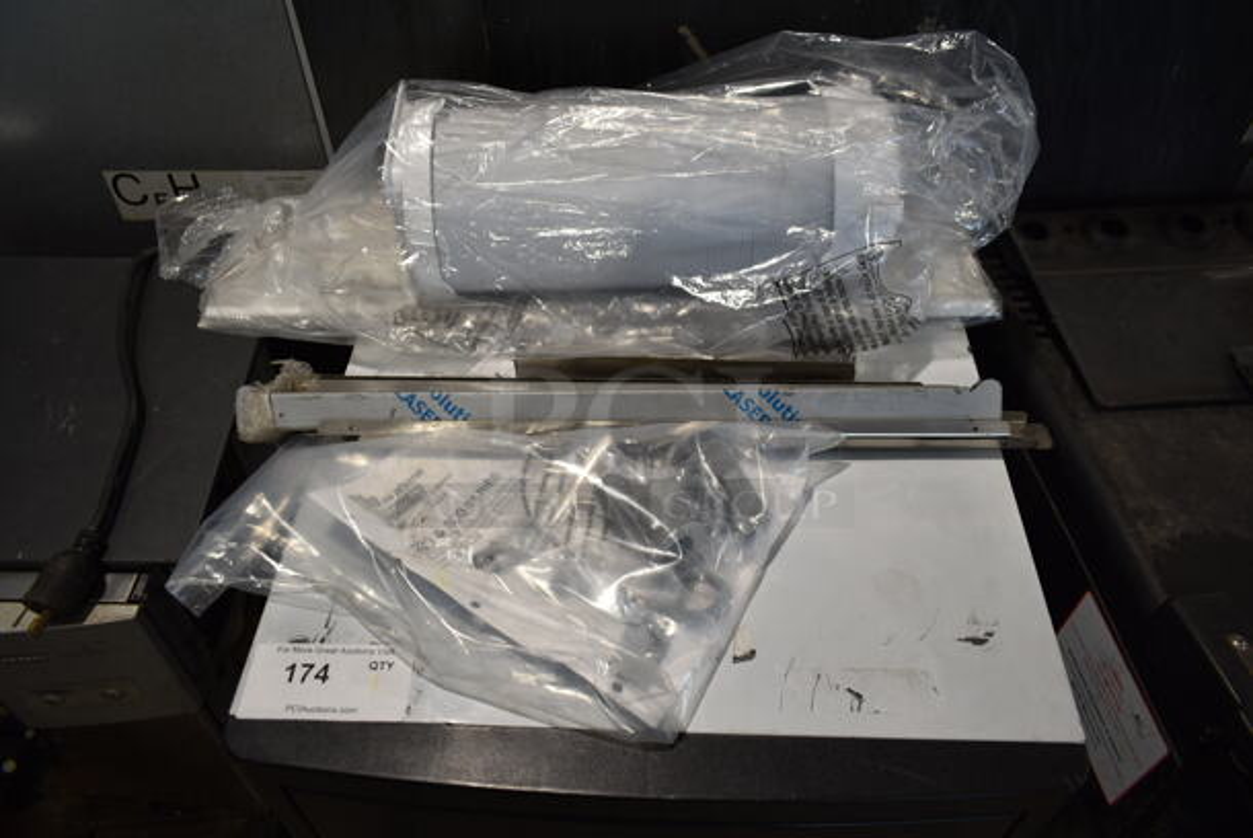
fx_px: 941
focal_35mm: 27
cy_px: 419
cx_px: 626
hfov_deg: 67.3
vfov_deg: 48.0
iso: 160
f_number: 3.5
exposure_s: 1/30
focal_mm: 18
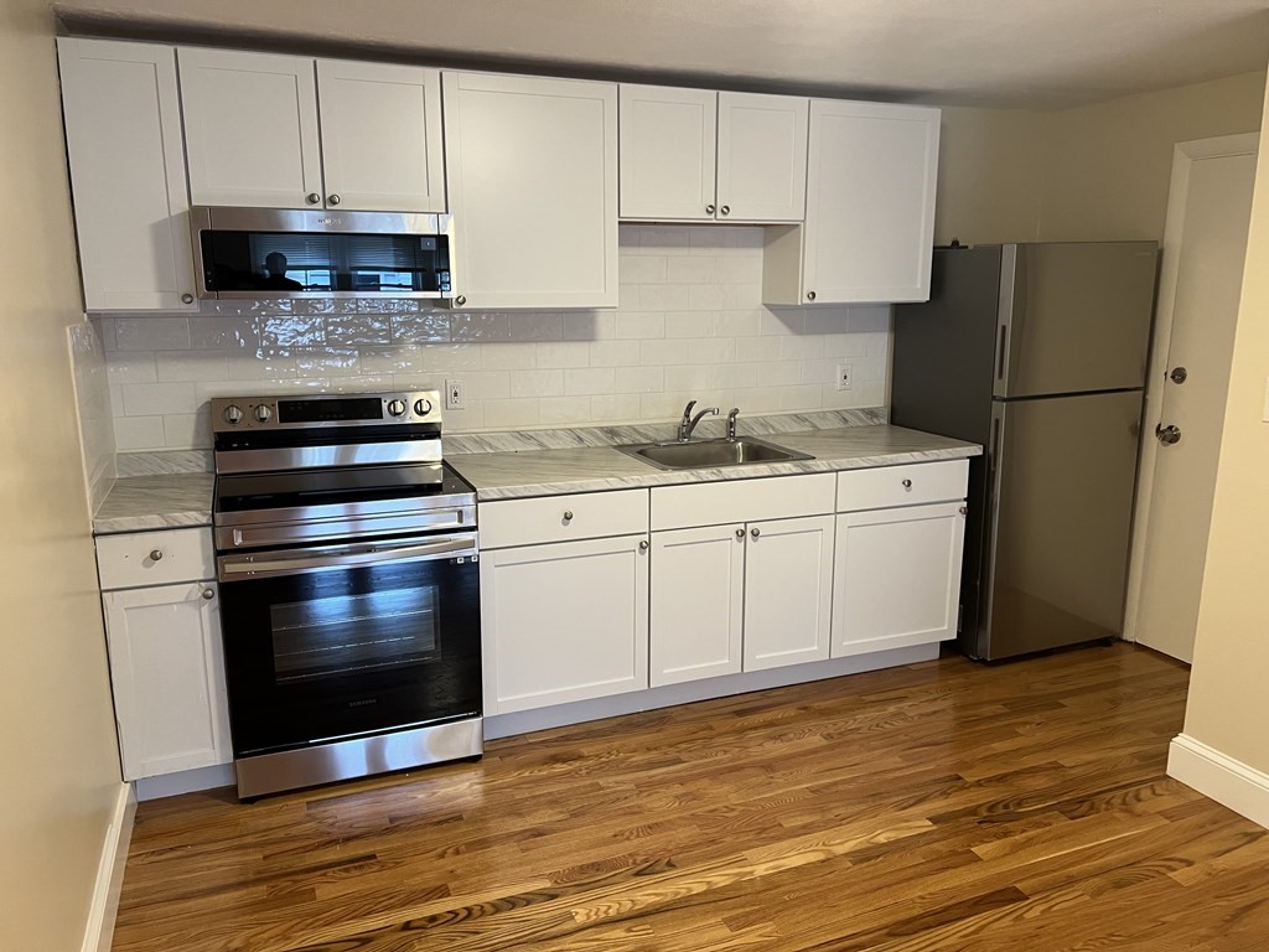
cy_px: 476
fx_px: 953
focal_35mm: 26
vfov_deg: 53.1
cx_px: 634
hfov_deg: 67.3
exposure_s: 1/60
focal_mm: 5.7
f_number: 1.5
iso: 160
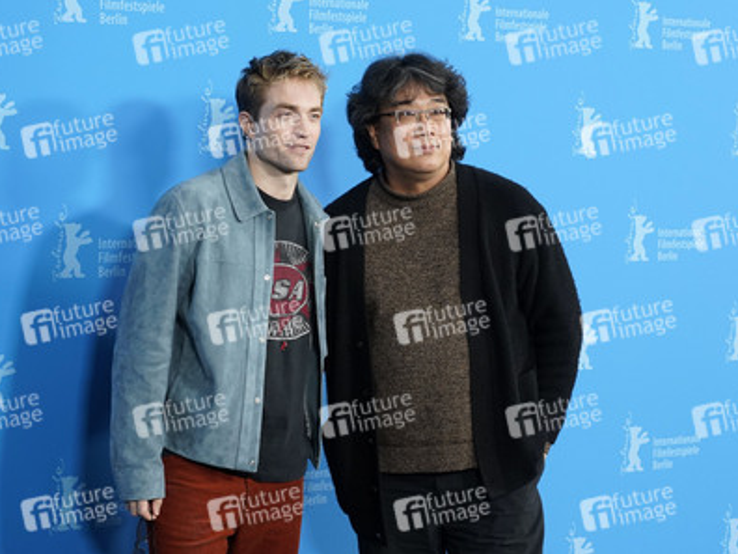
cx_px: 392
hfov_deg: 24.1
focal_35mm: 81
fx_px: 1727
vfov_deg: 18.2
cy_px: 276
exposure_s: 1/125
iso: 2000
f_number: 5.6
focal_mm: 74
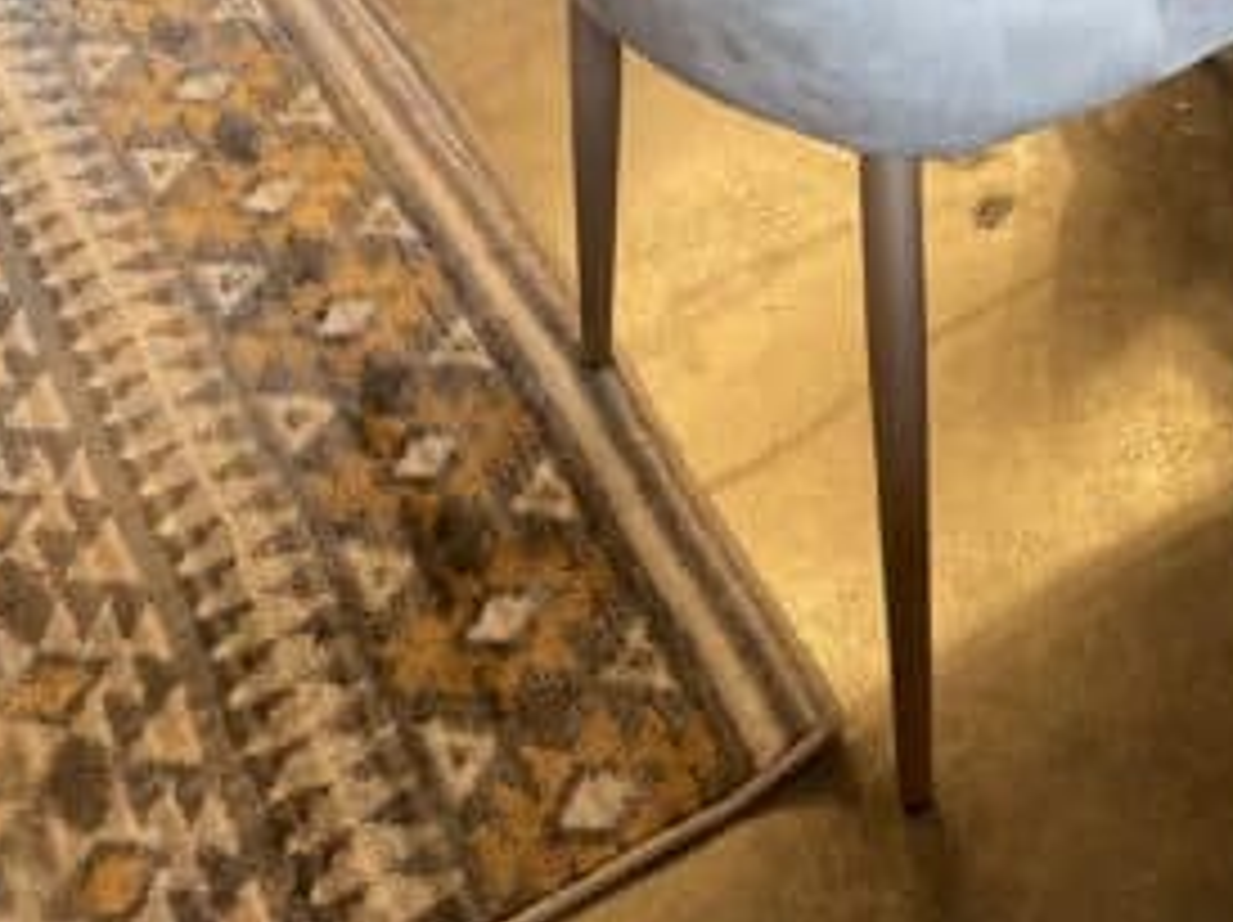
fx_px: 2598
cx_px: 1660
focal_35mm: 73
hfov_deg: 23.2
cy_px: -297
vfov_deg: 18.6
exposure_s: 1/60
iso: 80
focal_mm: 4.2
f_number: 1.6
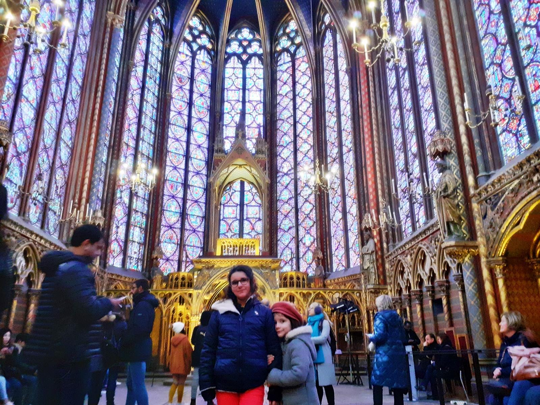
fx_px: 421
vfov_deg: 51.4
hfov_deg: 65.3
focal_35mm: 27
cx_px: 270
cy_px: 202
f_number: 1.9
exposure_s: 1/17
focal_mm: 3.6
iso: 1000
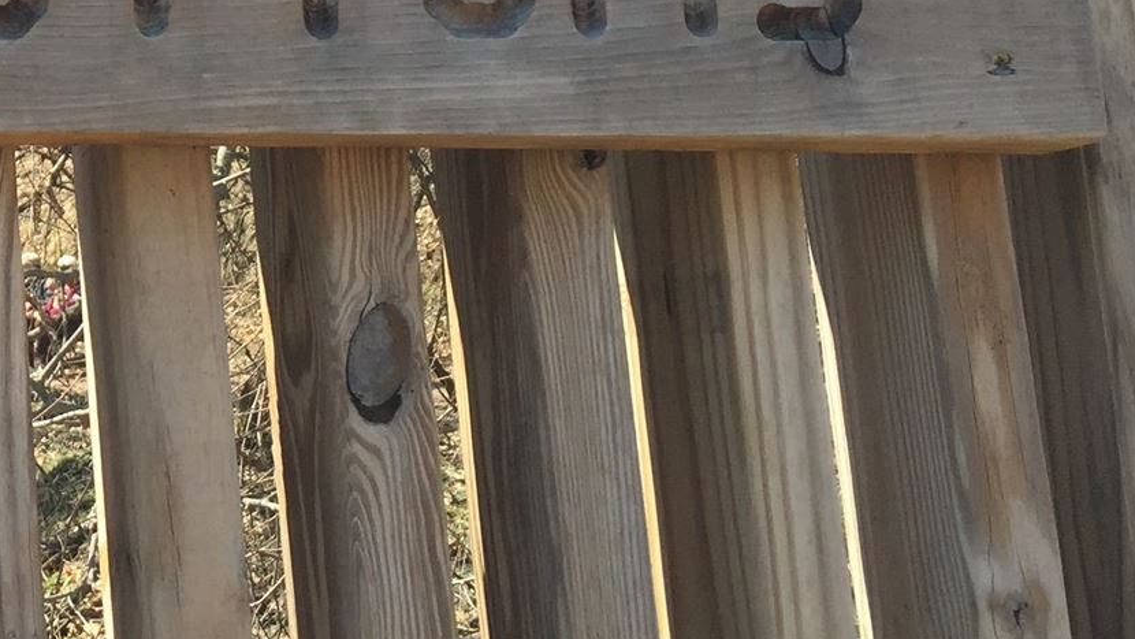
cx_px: -231
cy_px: -157
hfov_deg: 24.6
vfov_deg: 14.9
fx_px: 2348
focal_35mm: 78
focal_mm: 4.15
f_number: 2.2
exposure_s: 1/824
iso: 32
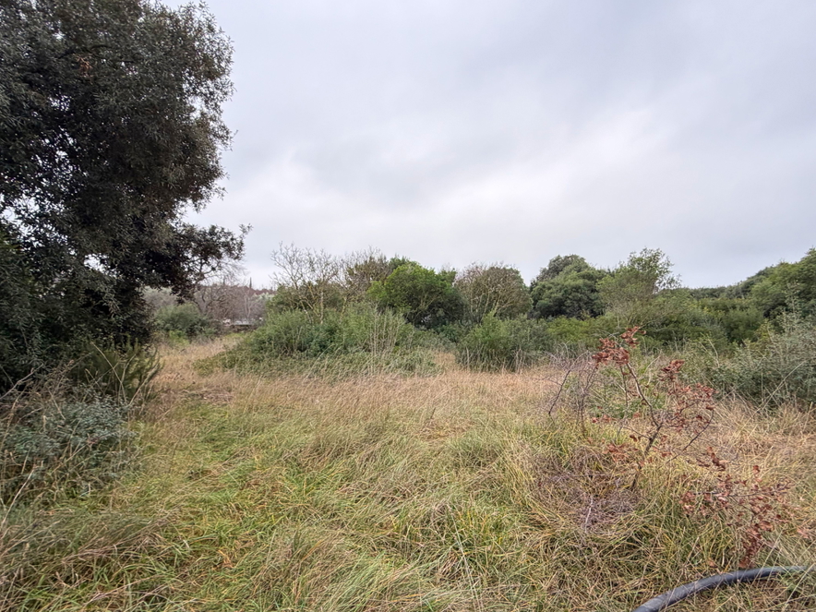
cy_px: 381
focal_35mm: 19
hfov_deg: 84.5
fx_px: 448
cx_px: 439
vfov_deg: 67.7
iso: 80
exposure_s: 1/121
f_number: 2.2
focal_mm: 2.22
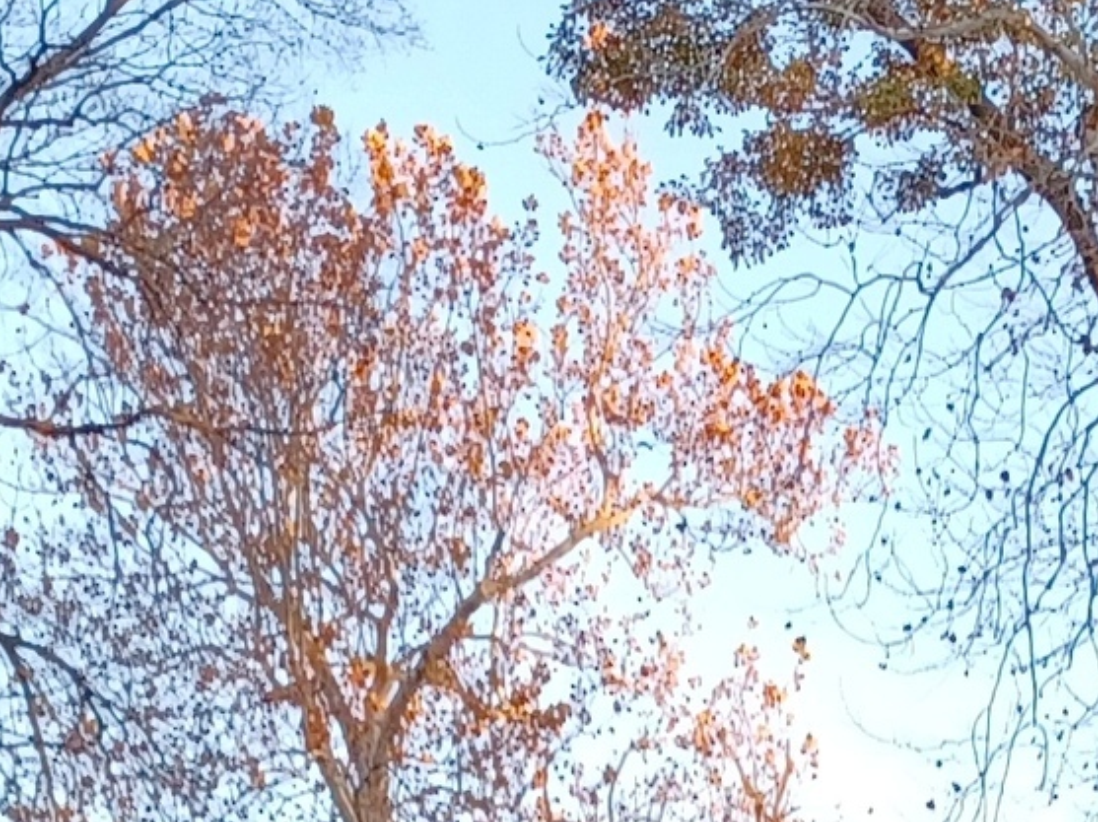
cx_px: 917
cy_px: 1841
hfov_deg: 14.2
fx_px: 4374
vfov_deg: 9.7
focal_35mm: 138
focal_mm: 4.6
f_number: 1.8
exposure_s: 1/50
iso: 50
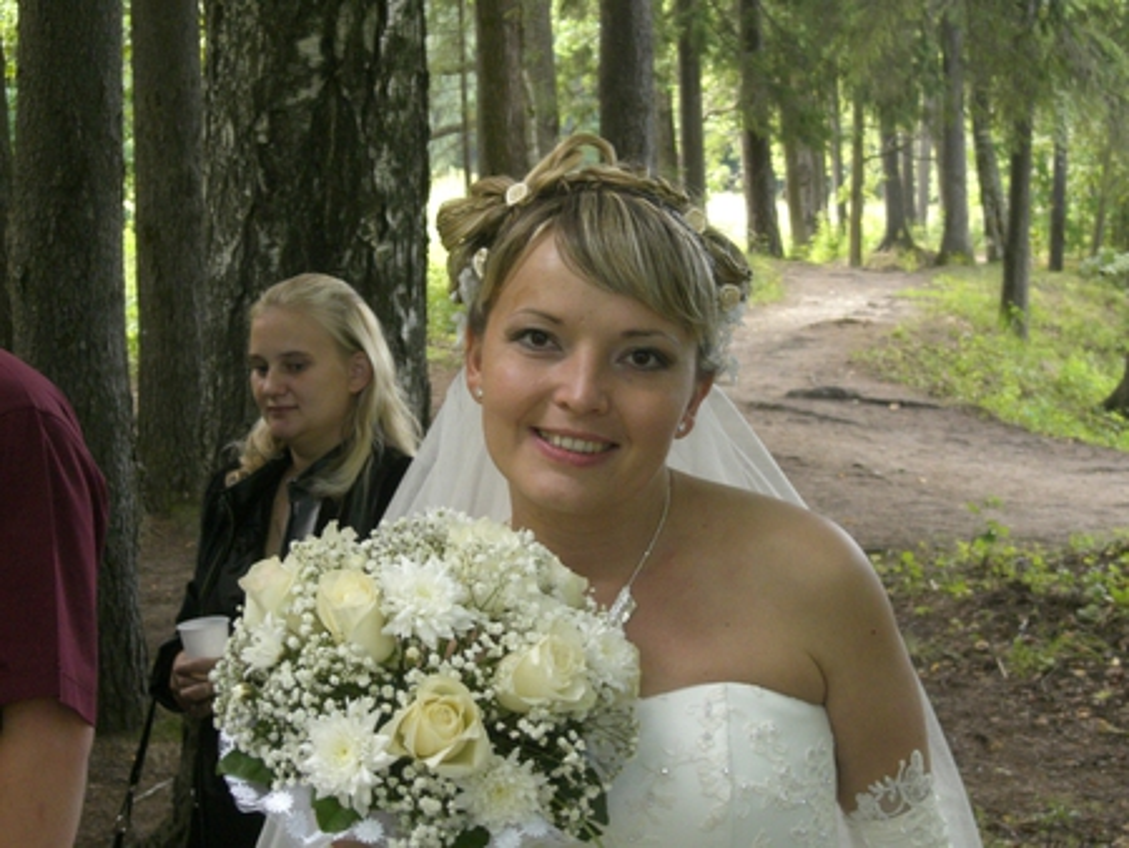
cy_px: 424
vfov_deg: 21.6
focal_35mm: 68
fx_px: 2219
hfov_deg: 28.5
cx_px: 564
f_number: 4.1
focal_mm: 11.34
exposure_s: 1/60
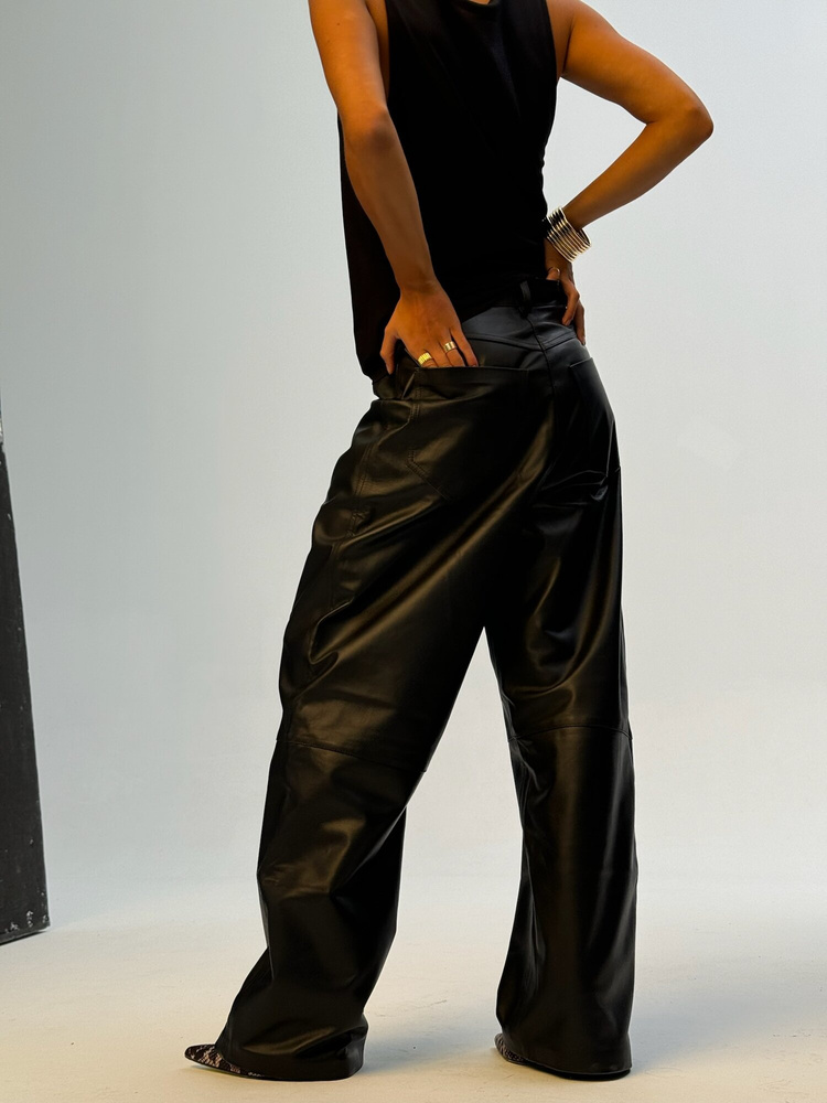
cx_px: 414
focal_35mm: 48
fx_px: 1529
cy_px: 552
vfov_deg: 39.7
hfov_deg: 30.3
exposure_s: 1/100
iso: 64
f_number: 1.78
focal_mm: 6.76
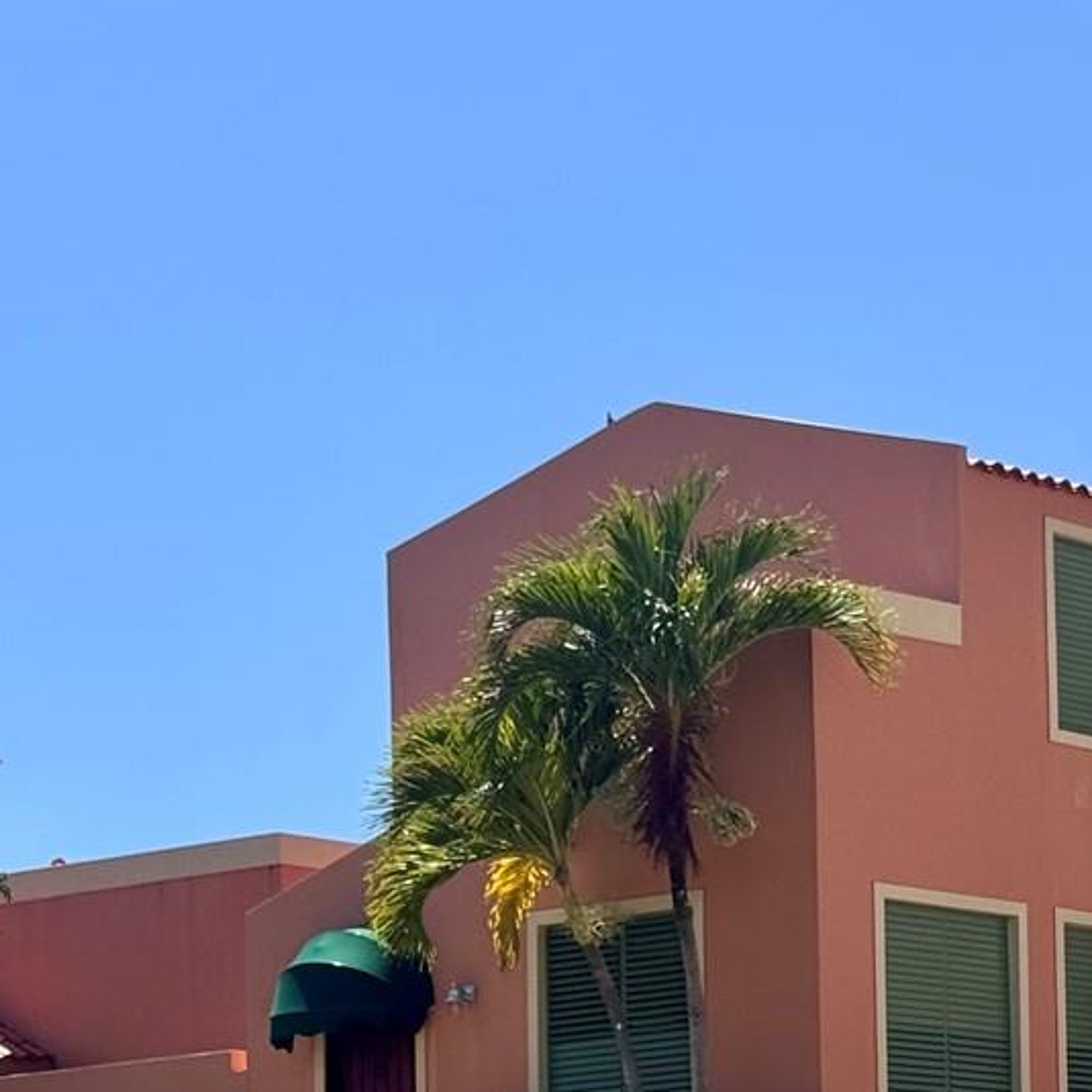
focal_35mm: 127
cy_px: 1086
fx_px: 4533
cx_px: 1061
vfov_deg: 13.5
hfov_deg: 13.6
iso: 64
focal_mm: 6.86
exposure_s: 1/4310
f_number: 1.78
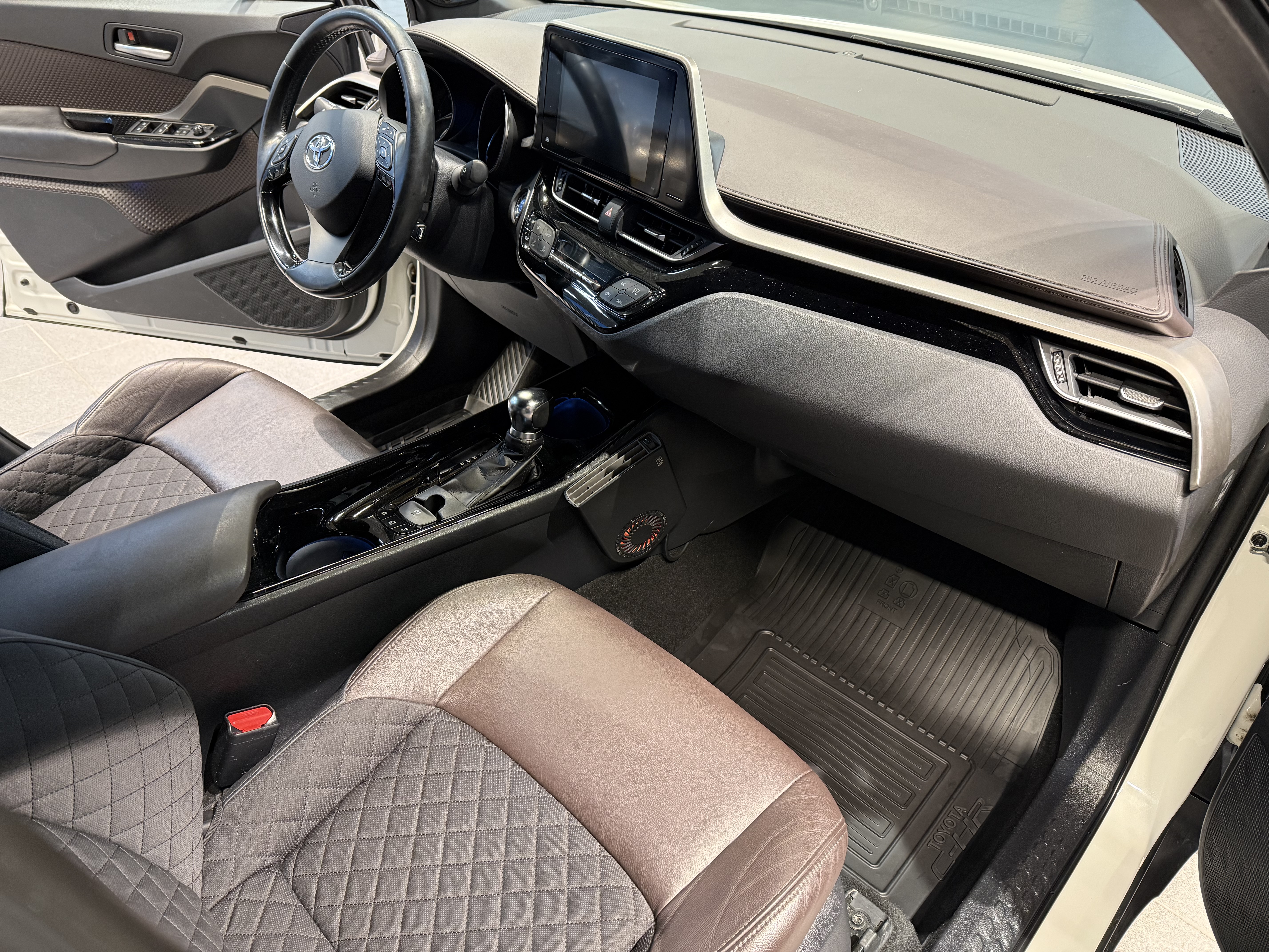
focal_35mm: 24
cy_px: 476
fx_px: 880
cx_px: 634
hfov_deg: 71.6
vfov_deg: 56.8
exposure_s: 1/50
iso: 320
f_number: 1.78
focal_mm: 6.76
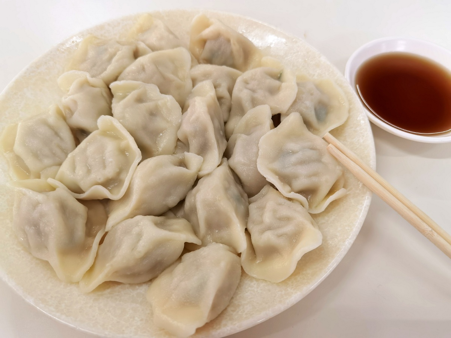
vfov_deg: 51.4
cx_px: 226
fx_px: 352
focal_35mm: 27
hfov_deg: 65.3
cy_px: 169
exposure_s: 1/50
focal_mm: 6.71
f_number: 1.9
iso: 125
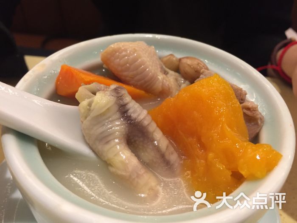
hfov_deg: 61.7
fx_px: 249
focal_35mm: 29
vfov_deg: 48.2
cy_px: 112
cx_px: 148
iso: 200
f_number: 2.2
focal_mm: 4.15
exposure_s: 1/33
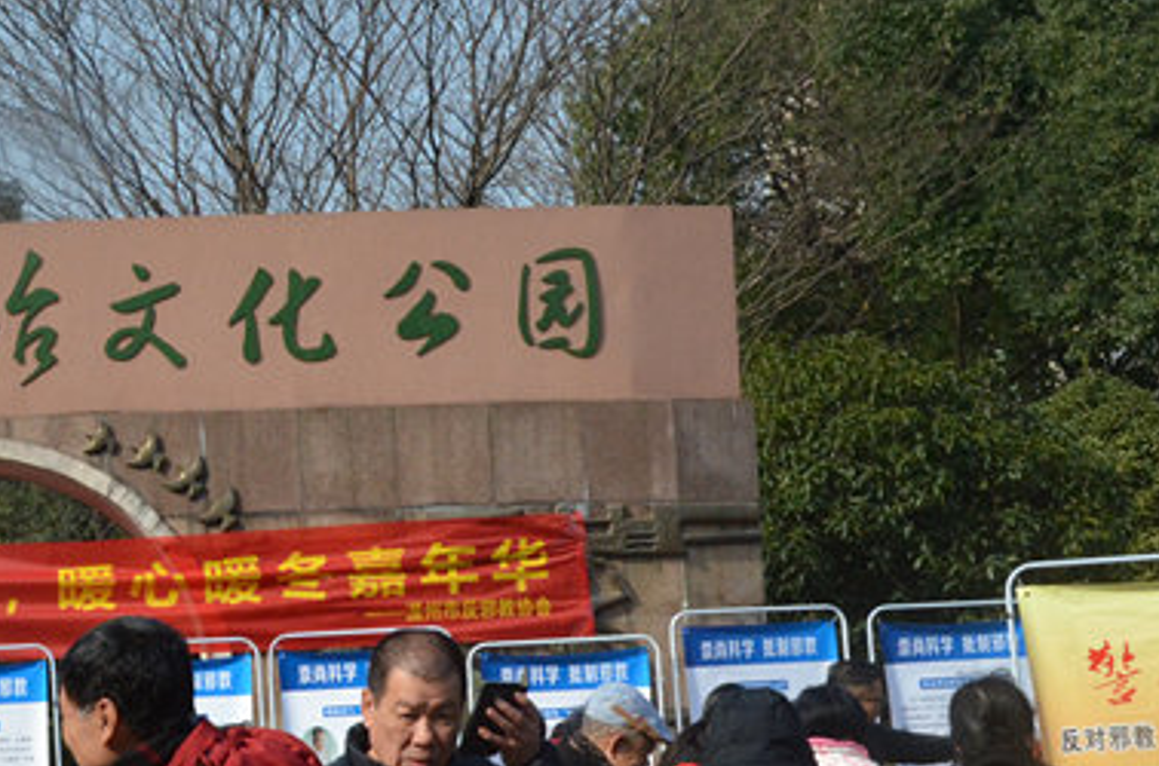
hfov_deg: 21.9
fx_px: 2858
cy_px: 532
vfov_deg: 15.2
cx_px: -64
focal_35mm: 89
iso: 2000
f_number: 16
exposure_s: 1/1000
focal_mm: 28
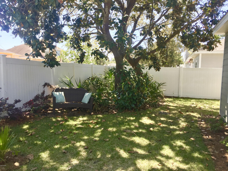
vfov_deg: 48.2
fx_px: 191
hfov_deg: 61.7
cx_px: 114
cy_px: 86
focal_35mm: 29
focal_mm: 4.15
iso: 32
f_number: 2.2
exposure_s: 1/565
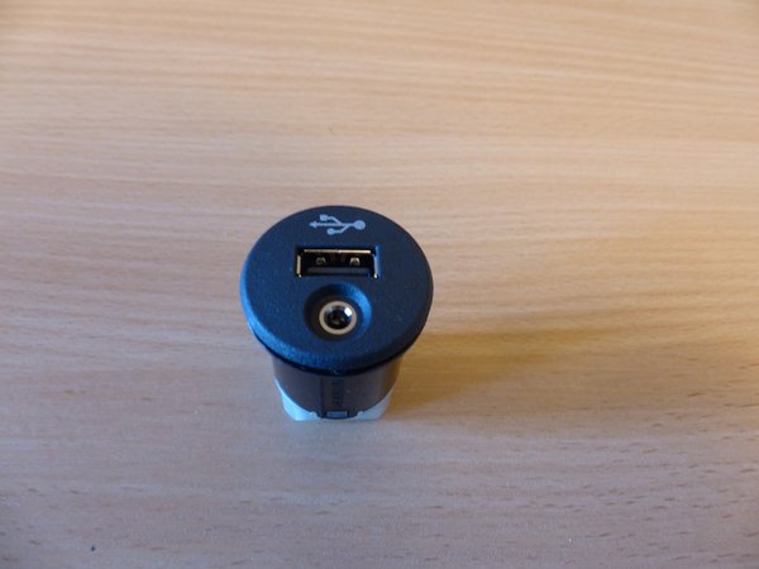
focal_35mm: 25
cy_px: 284
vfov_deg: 54.9
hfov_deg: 69.4
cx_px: 380
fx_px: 548
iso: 125
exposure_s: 1/8
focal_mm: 4.5
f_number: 2.8
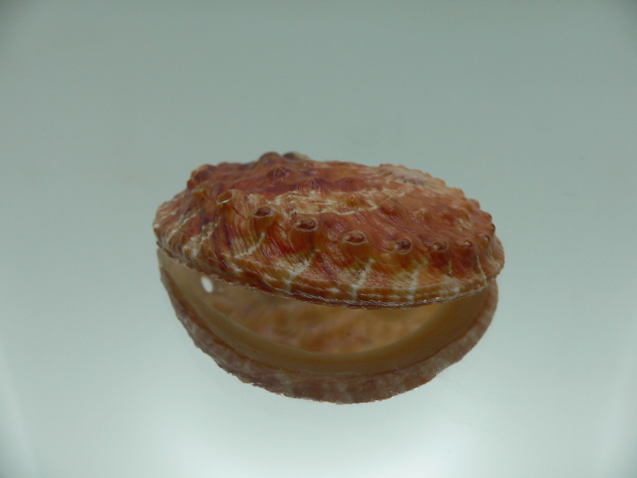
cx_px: 316
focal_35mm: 36
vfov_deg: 39.7
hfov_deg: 51.4
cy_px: 234
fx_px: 662
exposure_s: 1/100
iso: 80
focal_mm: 4.6
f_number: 2.8
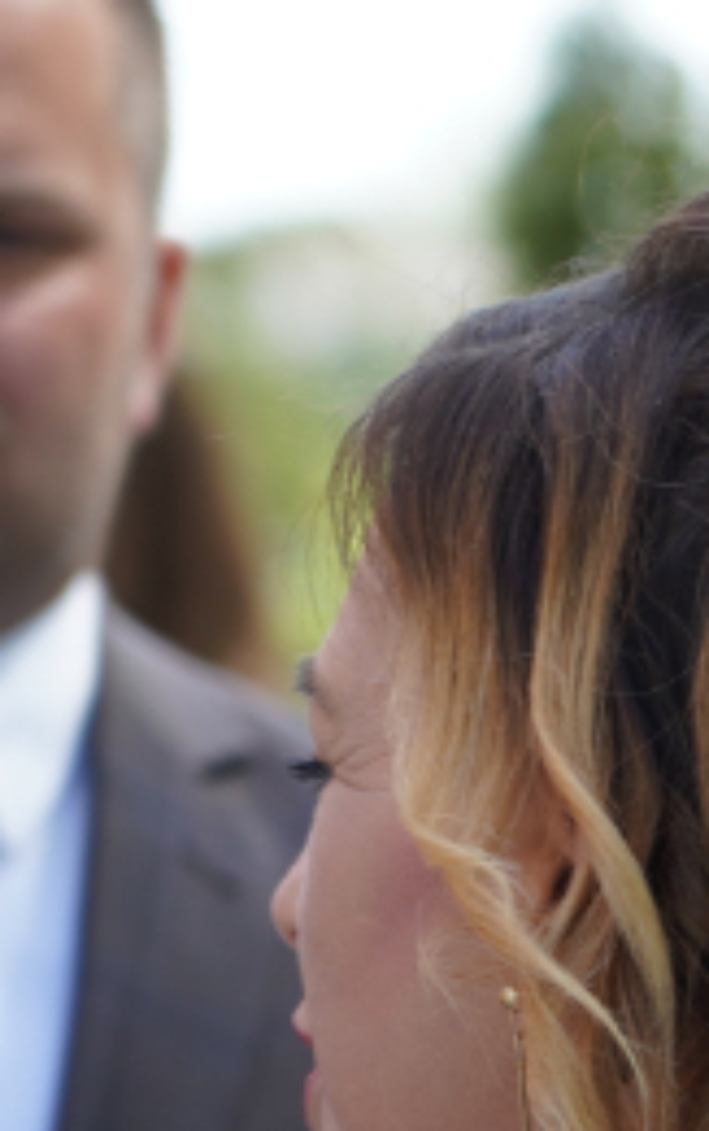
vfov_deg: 3.9
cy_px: 1185
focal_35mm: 535
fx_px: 16504
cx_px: 2097
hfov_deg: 2.4
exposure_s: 1/160
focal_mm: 105
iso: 100
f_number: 4
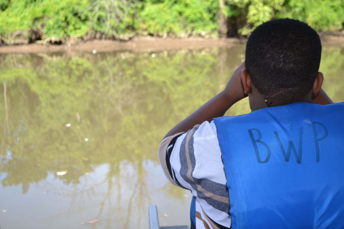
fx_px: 459
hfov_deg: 41.1
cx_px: 172
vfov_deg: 28.1
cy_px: 114
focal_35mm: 48
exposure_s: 1/125
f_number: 4.8
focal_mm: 32
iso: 125
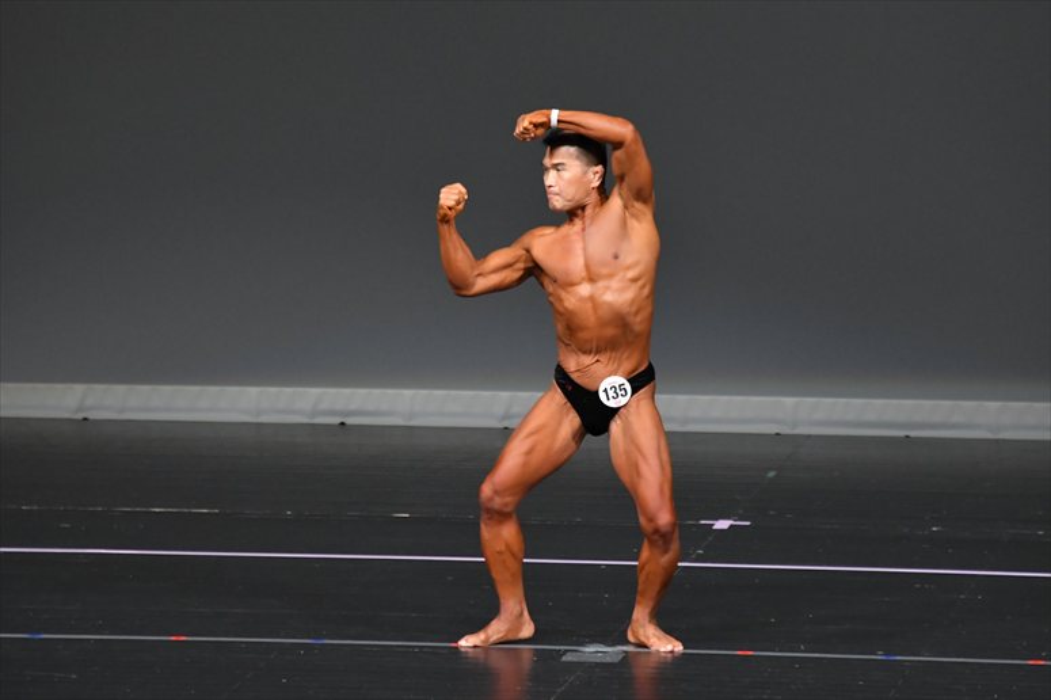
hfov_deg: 6.5
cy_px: 350
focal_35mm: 315
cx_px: 526
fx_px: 9192
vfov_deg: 4.4
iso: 4000
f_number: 5.6
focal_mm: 210
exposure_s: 1/400
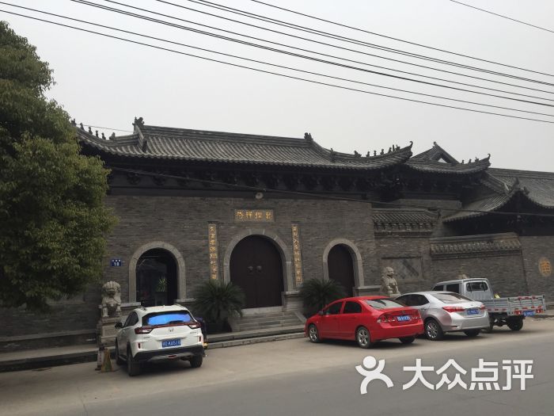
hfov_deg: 61.7
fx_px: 464
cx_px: 277
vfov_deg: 48.2
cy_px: 208
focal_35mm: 29
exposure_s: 1/412
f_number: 2.2
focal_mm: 4.15
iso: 32
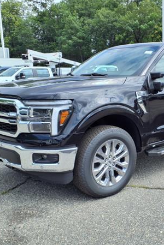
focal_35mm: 40
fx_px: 273
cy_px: 124
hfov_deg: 32.4
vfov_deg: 48.4
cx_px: 134
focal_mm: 3.58
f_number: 1.9
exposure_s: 1/1111
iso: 40
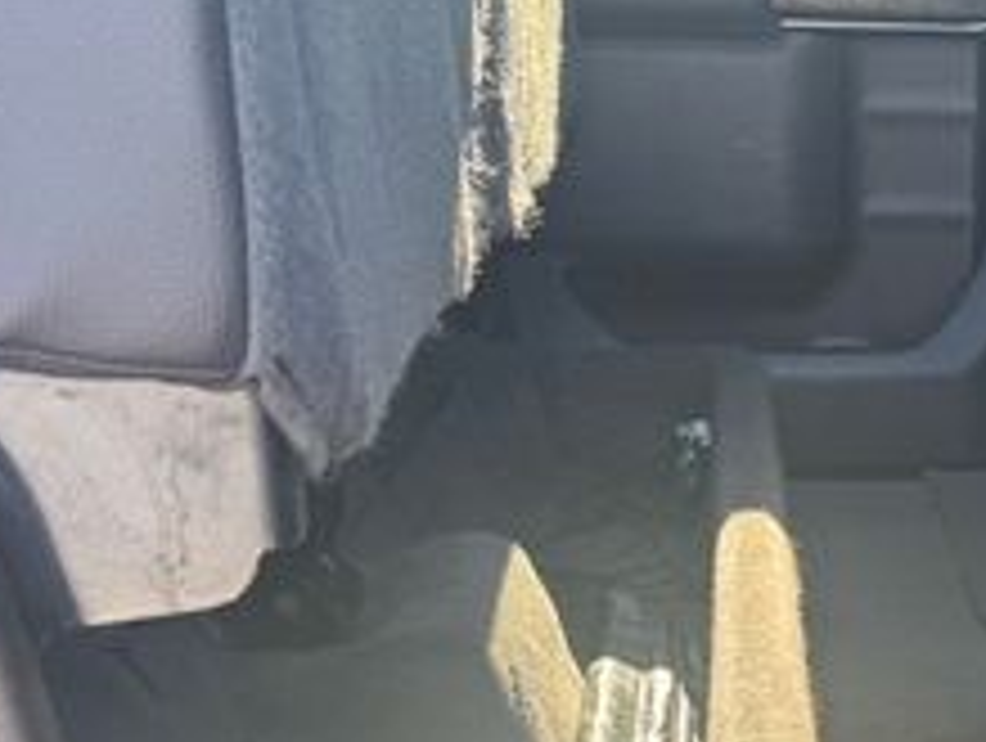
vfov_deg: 20.8
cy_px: 621
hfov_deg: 26.1
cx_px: 1013
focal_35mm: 70
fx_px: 1997
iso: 80
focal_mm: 6.76
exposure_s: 1/121
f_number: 1.78
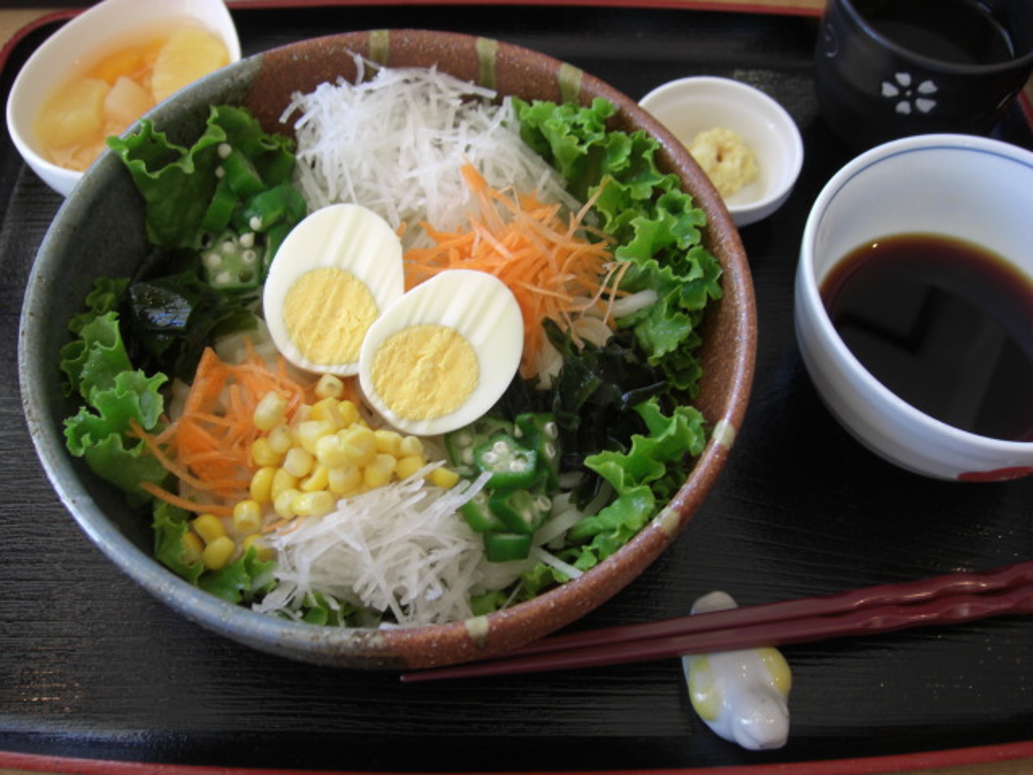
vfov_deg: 37.7
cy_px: 388
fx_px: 1134
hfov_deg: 49.0
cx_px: 516
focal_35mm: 38
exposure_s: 1/50
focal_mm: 7.9
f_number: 2.8
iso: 100
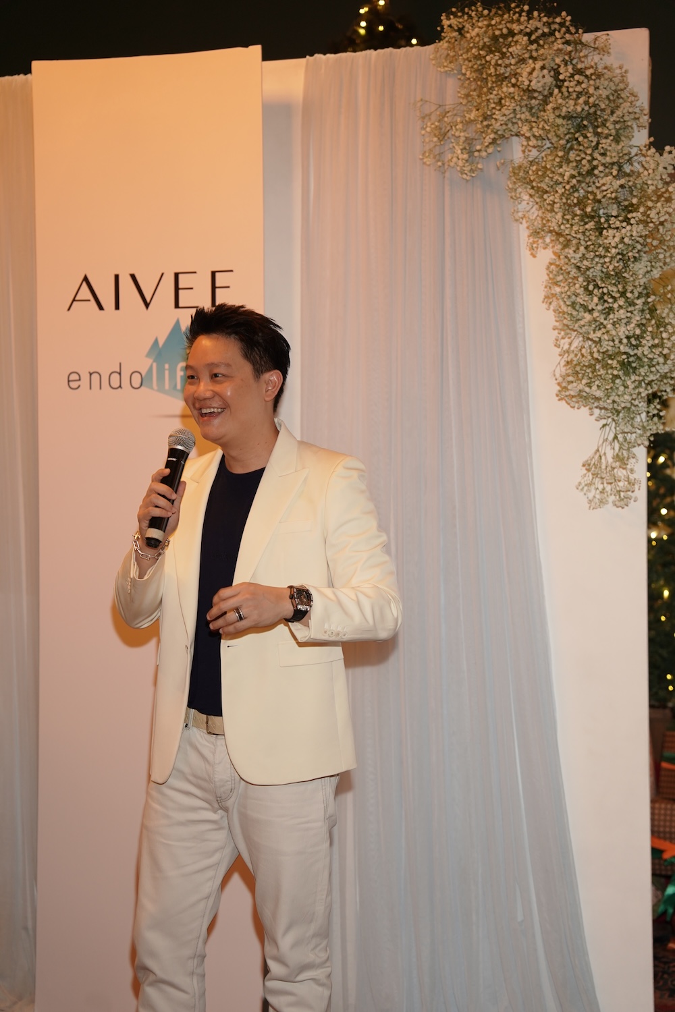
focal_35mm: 70
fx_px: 1969
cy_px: 506
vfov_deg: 28.8
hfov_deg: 19.5
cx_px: 338
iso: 800
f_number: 2.8
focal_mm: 70
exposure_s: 1/60
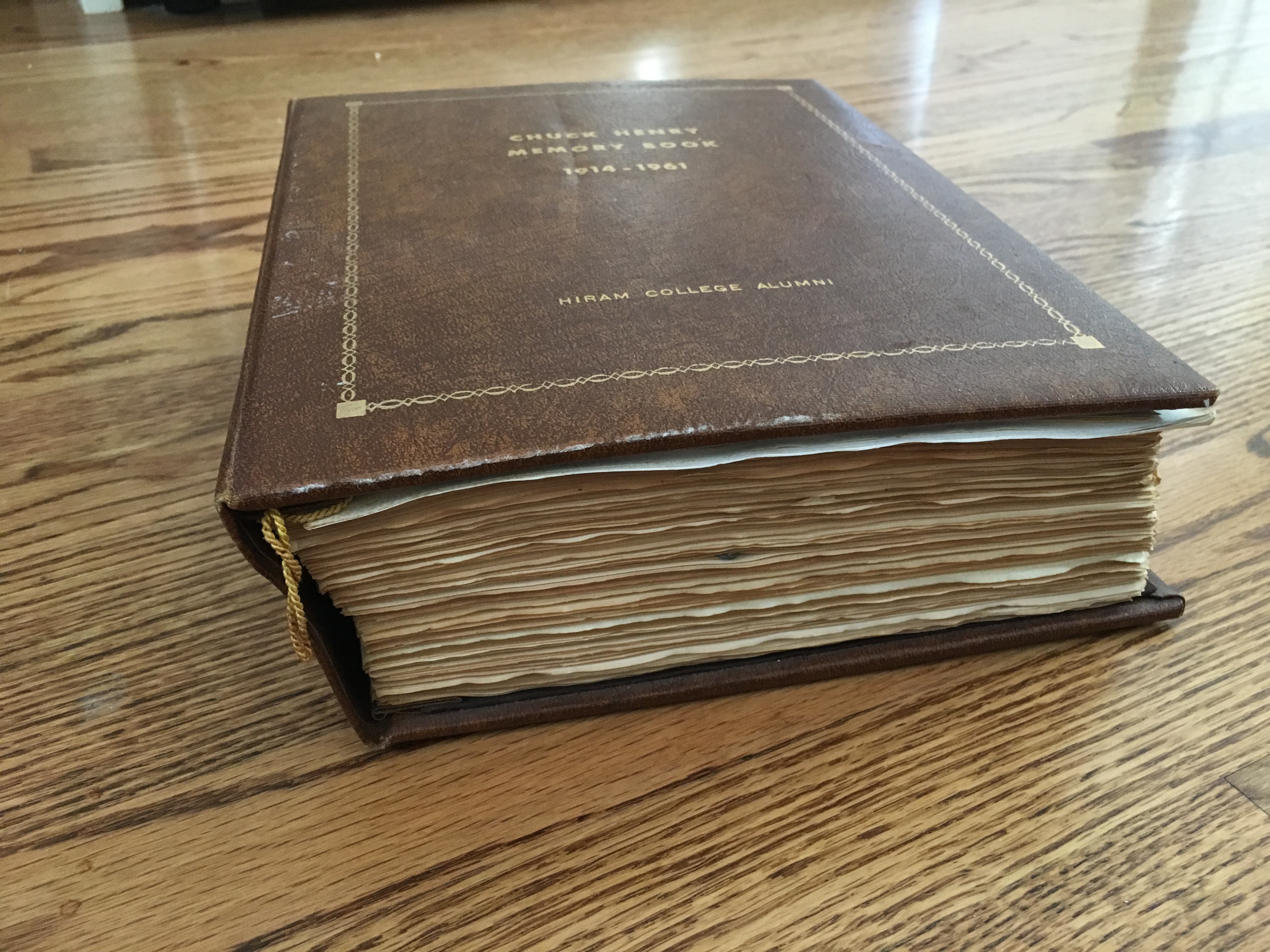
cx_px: 635
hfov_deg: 61.7
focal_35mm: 29
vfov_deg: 48.2
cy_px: 476
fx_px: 1064
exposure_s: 1/20
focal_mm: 4.15
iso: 200
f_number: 2.2
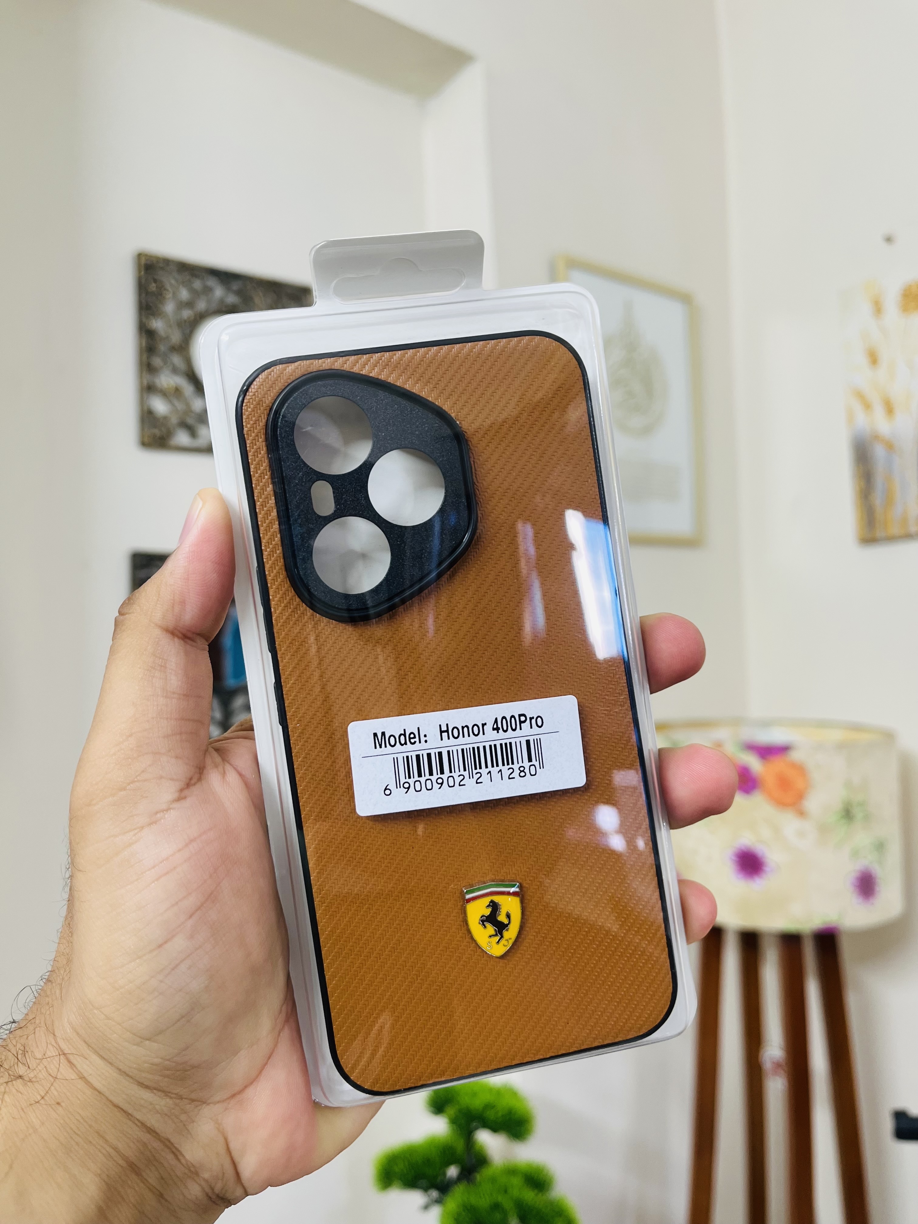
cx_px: 459
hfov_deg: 53.1
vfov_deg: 67.3
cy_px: 612
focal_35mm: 26
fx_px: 919
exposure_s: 1/50
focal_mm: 5.1
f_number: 1.6
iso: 80
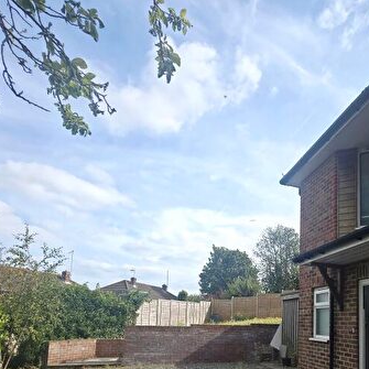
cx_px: 274
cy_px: 288
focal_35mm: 24
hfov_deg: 61.6
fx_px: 289
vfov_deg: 60.5
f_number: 2.2
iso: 25
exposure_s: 1/833
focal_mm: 1.7
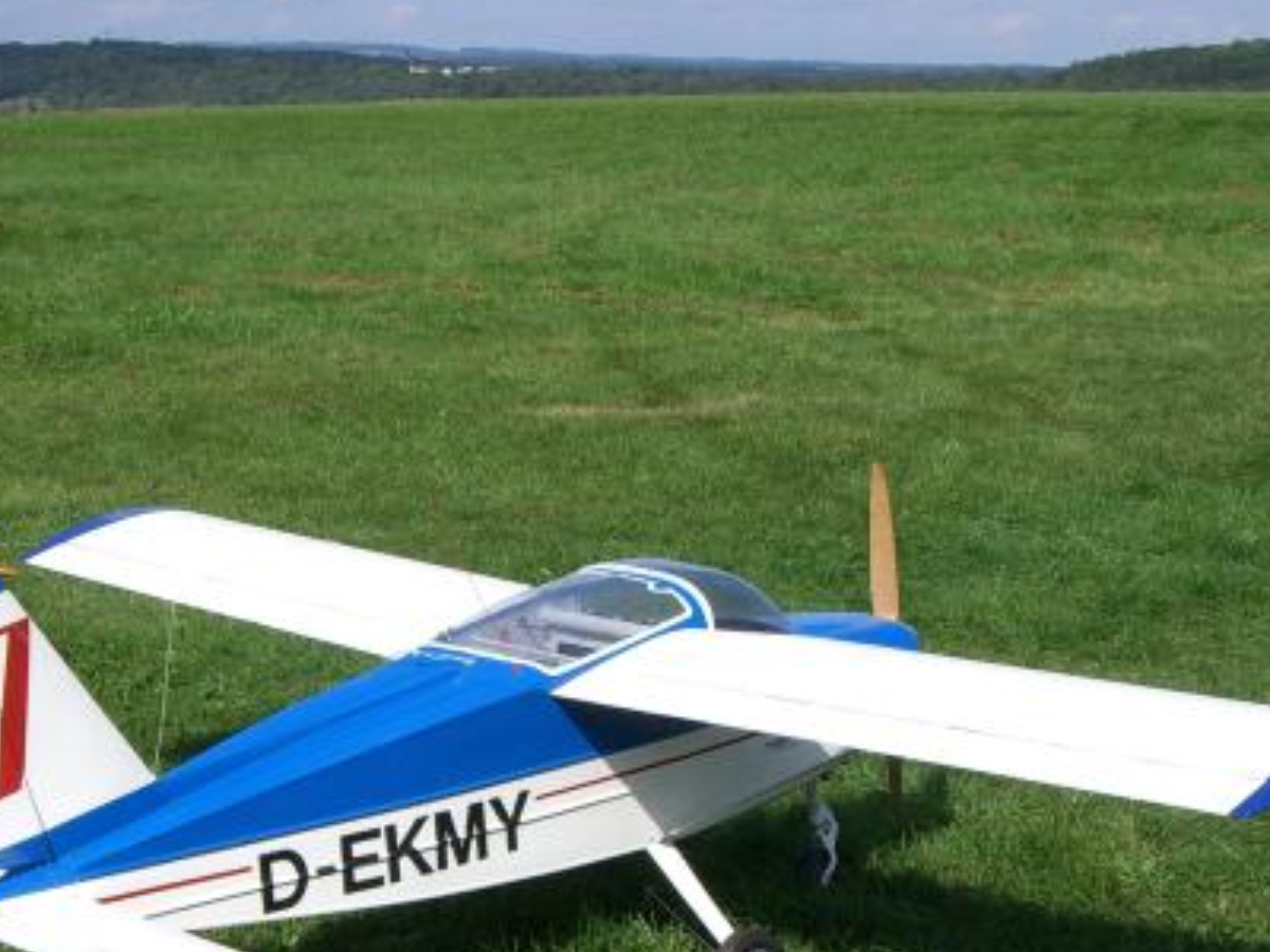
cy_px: 717
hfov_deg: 22.2
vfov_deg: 16.7
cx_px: 562
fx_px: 3229
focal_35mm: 88
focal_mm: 9
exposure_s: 1/640
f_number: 5.2
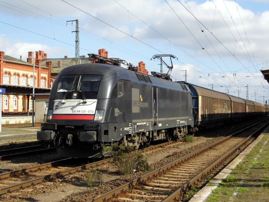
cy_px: 101
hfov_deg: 33.2
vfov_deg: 25.2
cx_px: 134
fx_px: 451
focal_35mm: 58
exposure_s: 1/449
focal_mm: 10.4
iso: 400
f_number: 11.1
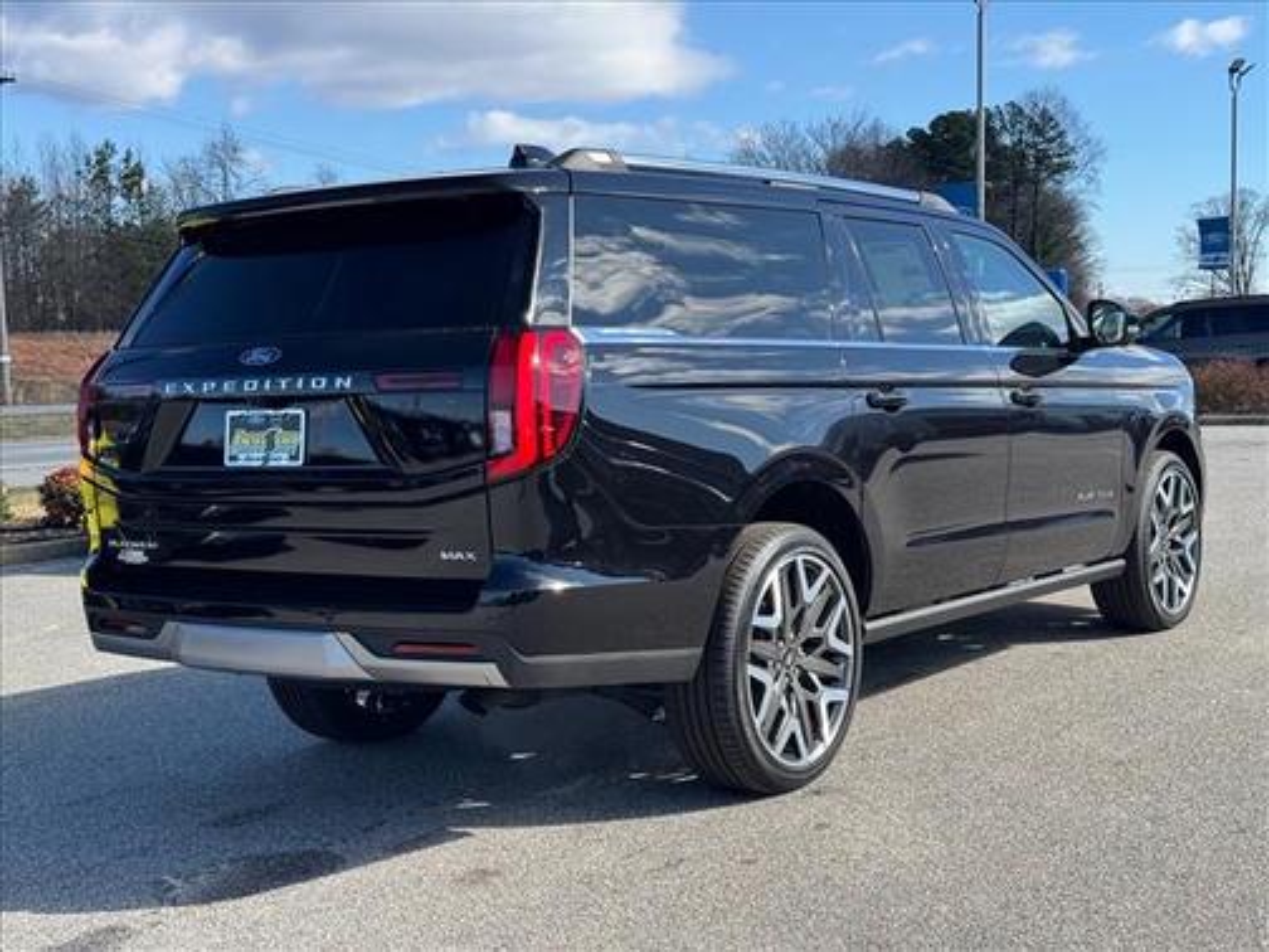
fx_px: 1760
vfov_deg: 30.3
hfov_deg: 39.7
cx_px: 634
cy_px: 476
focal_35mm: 48
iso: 64
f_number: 1.78
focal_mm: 6.76
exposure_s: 1/1724
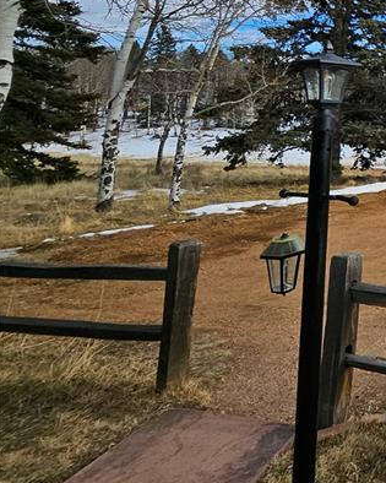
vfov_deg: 49.7
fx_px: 471
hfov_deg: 26.2
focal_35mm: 33
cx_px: 623
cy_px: 70
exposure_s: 1/1297
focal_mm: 1.7
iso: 32
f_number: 2.2
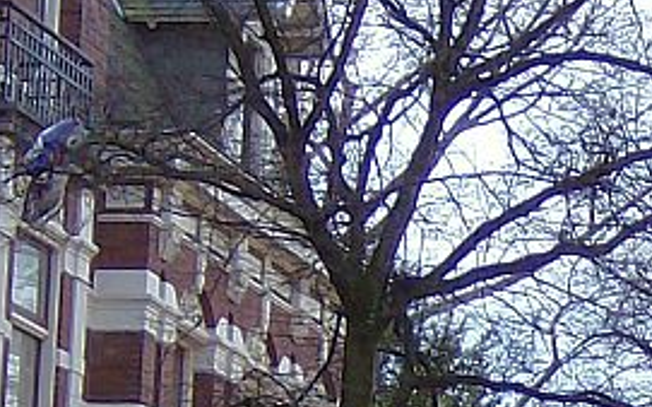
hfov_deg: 7.5
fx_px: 4972
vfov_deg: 4.7
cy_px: 466
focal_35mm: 280
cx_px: 664
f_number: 3.7
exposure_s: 1/331
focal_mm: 11.6
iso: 100
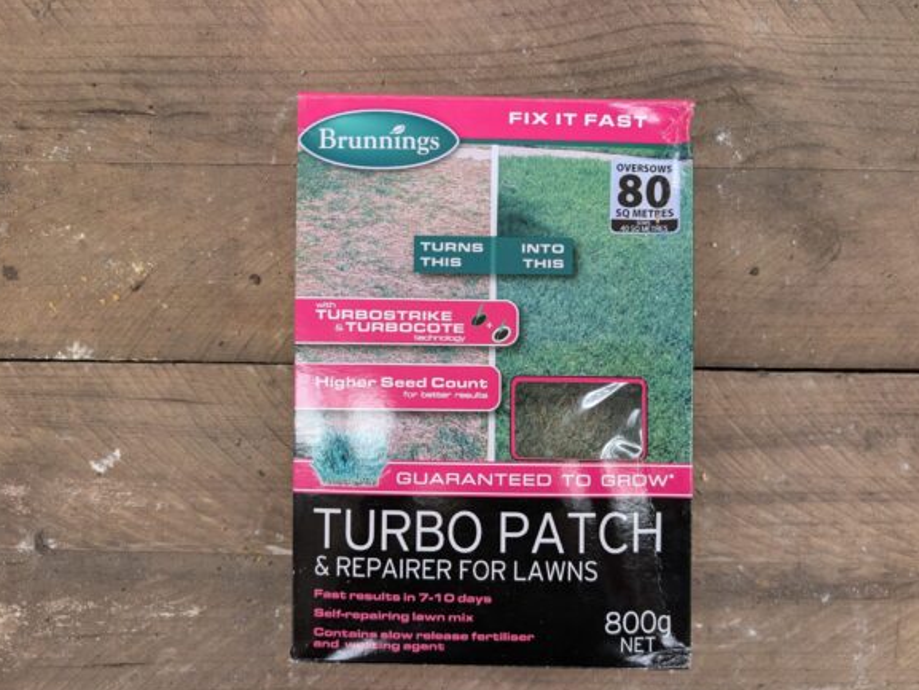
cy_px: 354
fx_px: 664
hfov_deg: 69.4
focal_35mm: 25
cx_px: 470
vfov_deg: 54.9
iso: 57
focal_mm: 6.9
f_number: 1.68
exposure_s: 1/86.9
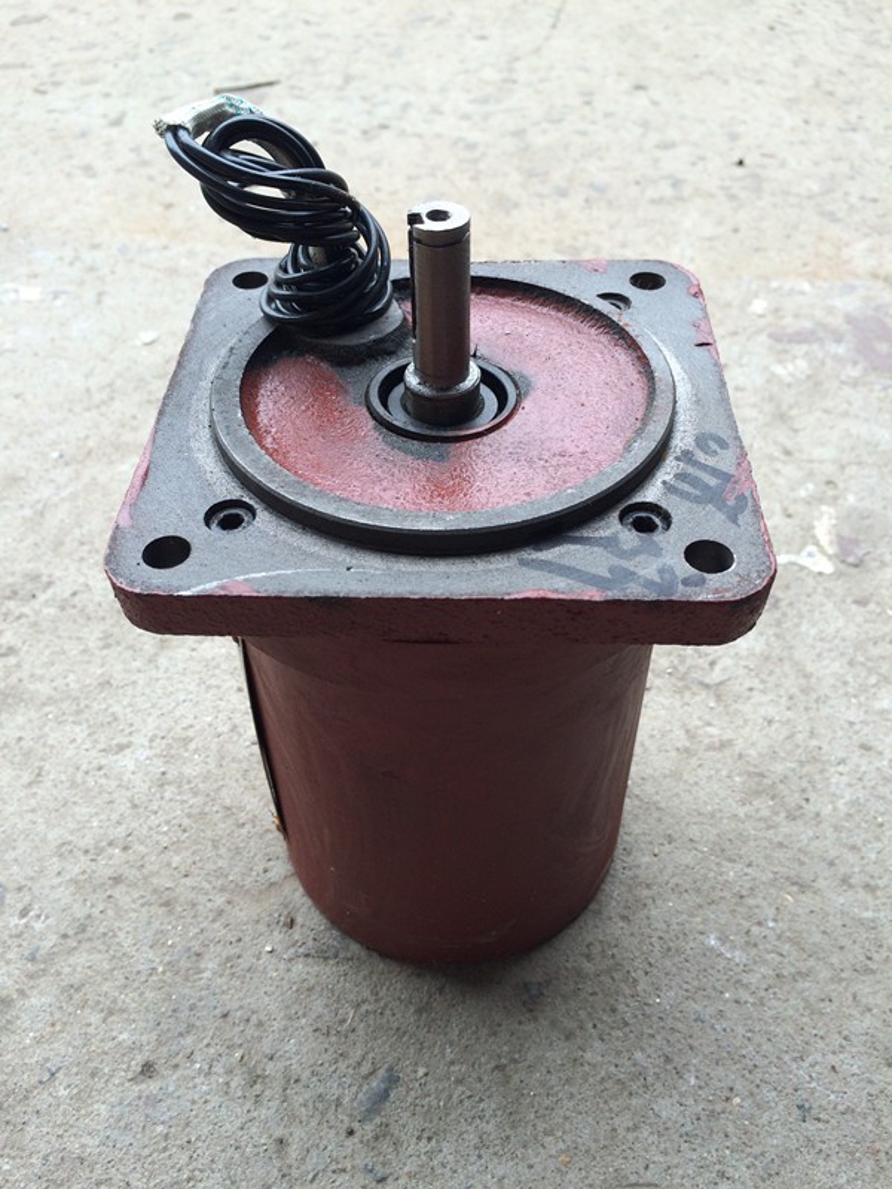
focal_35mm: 29
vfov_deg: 61.7
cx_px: 446
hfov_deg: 48.2
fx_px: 996
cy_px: 594
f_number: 2.2
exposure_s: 1/316
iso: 32
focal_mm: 4.15
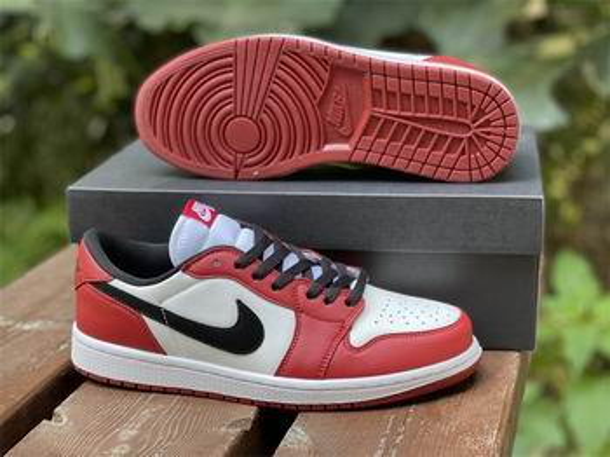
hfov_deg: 30.3
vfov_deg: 22.9
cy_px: 228
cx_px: 305
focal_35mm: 64
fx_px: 1127
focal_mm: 7.5
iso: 160
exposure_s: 1/121
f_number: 2.2
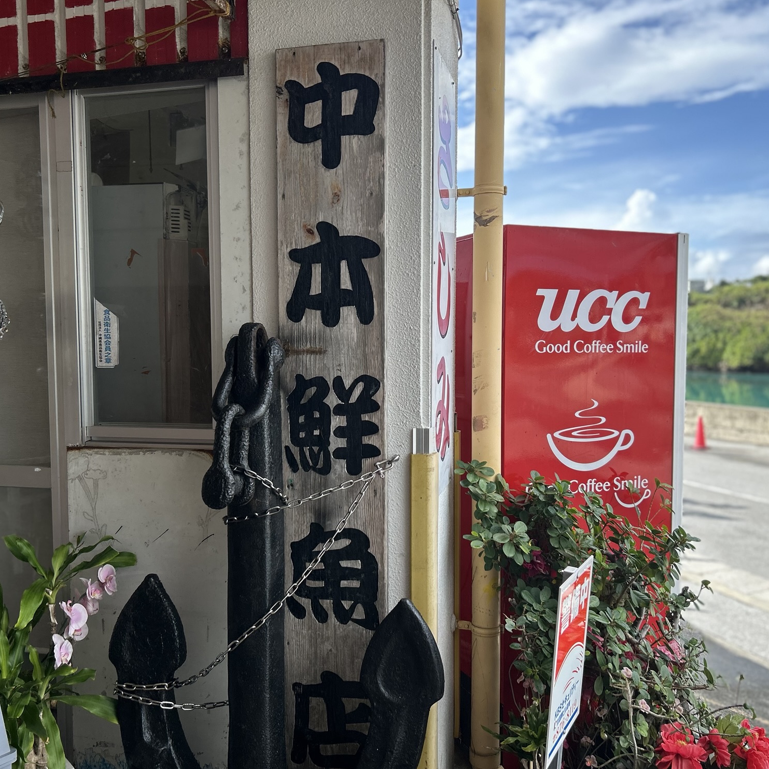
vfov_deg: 52.5
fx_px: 779
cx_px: 377
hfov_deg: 52.5
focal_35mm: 31
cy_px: 387
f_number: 1.5
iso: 50
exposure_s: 1/1449
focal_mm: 5.7
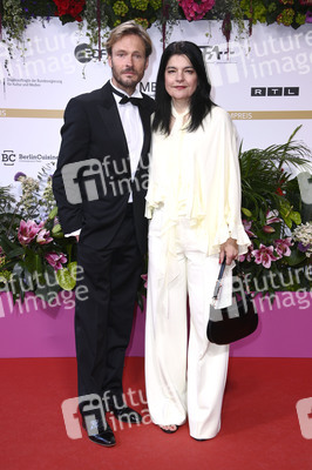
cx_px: 156
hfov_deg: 23.3
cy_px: 235
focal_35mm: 58
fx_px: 755
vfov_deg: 34.5
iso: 500
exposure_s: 1/200
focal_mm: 58
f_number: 5.6
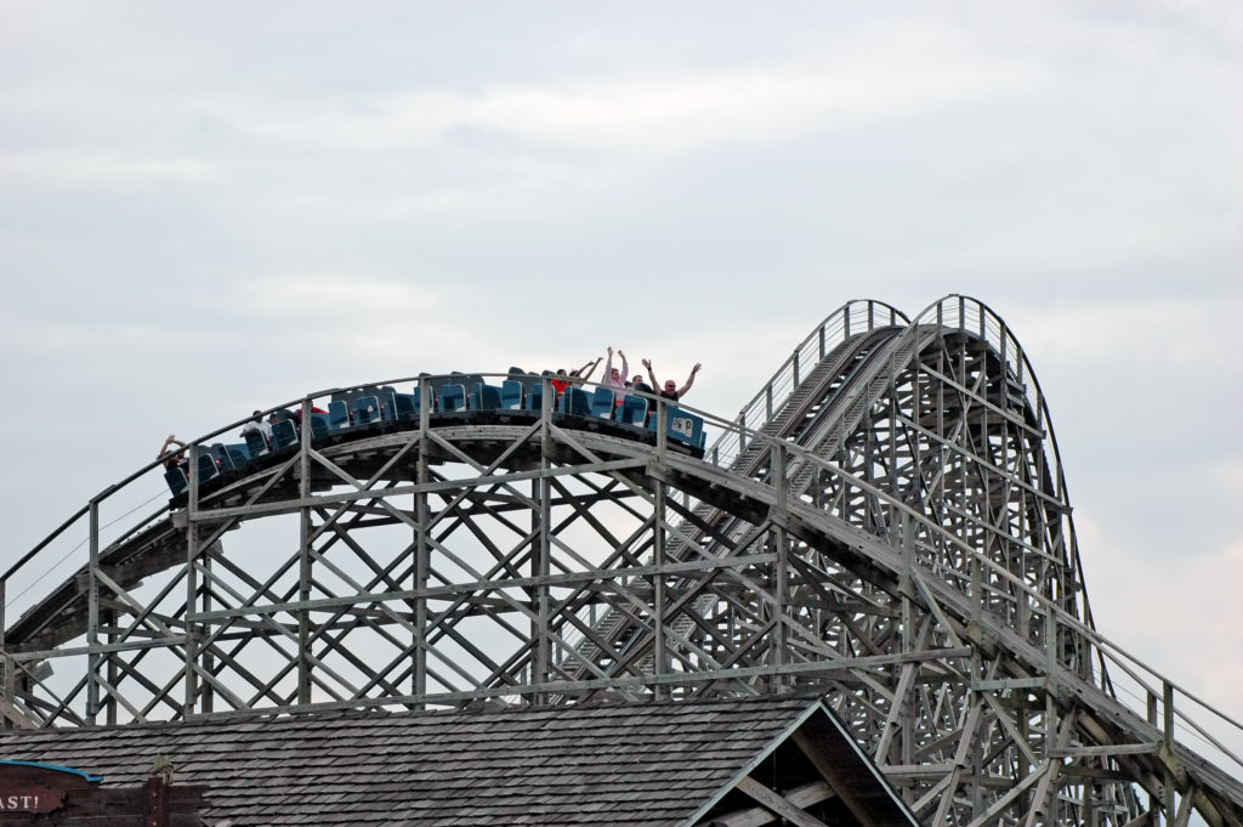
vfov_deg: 9.1
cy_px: 414
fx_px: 5175
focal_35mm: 150
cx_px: 622
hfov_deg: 13.7
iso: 400
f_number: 14
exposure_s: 1/400
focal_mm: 100
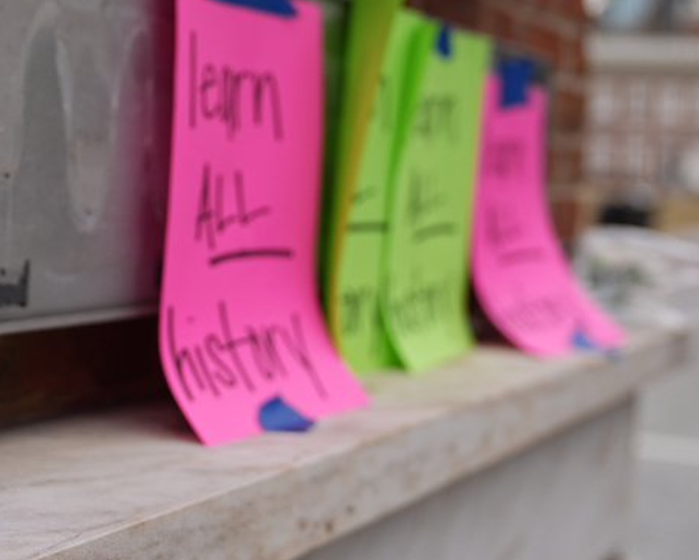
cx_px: 144
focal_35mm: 68
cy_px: 134
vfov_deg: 22.3
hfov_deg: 27.4
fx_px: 1407
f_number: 2.8
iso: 250
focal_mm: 32
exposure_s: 1/1250
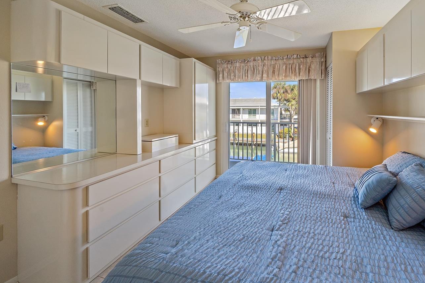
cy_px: 112
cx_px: 254
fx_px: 177
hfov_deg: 99.1
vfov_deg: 76.4
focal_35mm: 15
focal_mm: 12
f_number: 8
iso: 250
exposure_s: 1/30
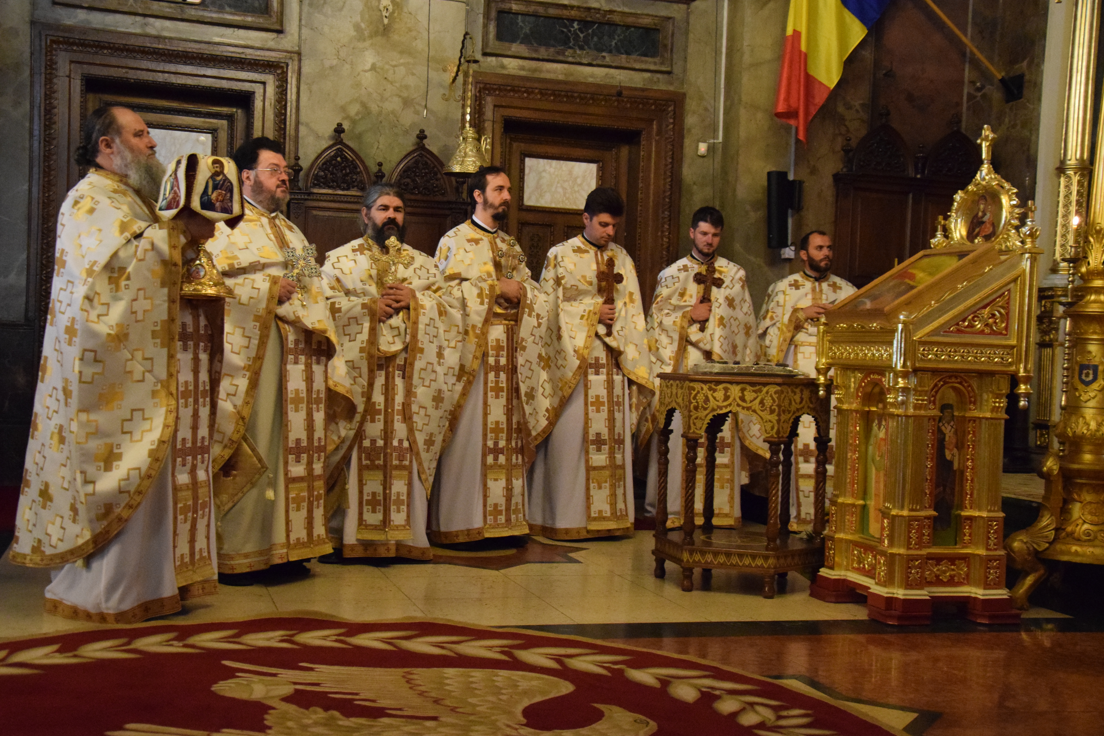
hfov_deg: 45.4
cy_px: 365
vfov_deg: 31.2
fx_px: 1319
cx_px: 541
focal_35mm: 43
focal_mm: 28
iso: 6400
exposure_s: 1/60
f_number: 4
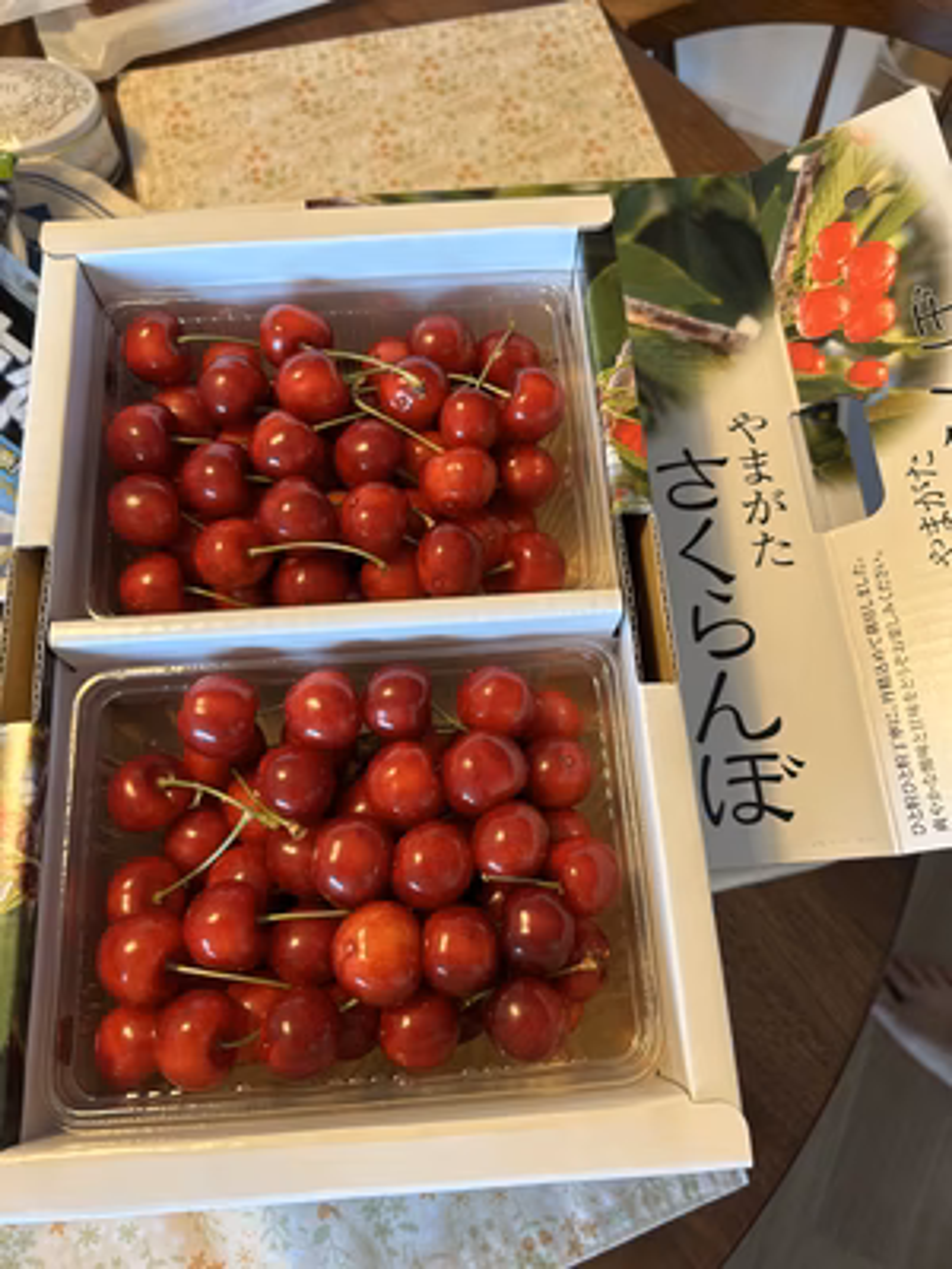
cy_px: 634
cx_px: 476
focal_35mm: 26
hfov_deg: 53.1
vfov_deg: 67.3
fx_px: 953
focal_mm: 5.7
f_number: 1.5
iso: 100
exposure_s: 1/50
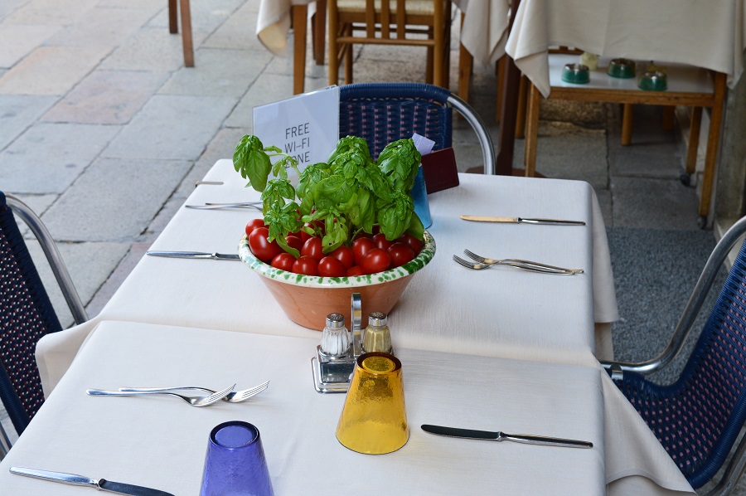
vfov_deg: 20.1
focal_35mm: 68
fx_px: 1397
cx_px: 373
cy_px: 248
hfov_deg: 29.9
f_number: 9
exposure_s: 1/125
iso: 400
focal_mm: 45
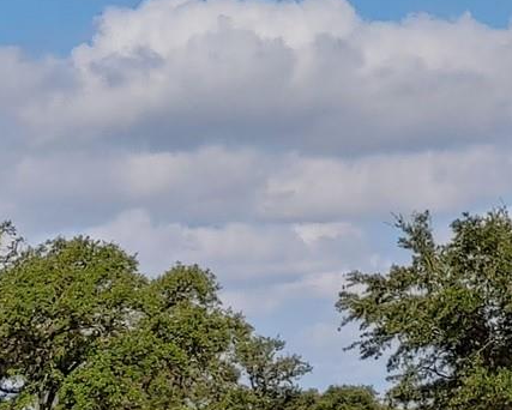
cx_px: -368
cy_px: 797
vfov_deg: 6.4
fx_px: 3547
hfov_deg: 8.0
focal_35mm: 234
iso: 50
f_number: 2.4
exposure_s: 1/935
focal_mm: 5.88
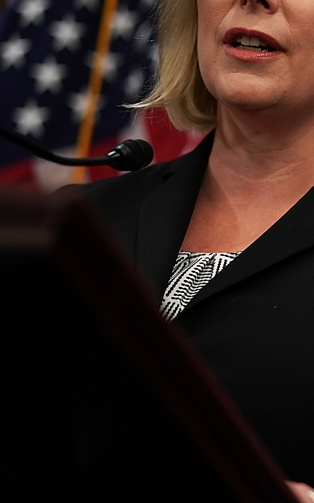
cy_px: 216
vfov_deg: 16.1
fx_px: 1780
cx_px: 553
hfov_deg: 9.6
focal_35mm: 130
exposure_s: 1/640
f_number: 1.4
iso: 800
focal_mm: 50
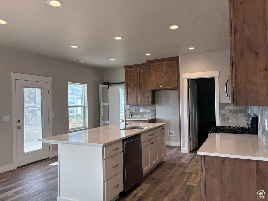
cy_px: 100
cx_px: 134
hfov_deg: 67.3
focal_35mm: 26
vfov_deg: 53.1
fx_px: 201
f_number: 1.6
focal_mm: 5.96
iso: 100
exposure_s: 1/233
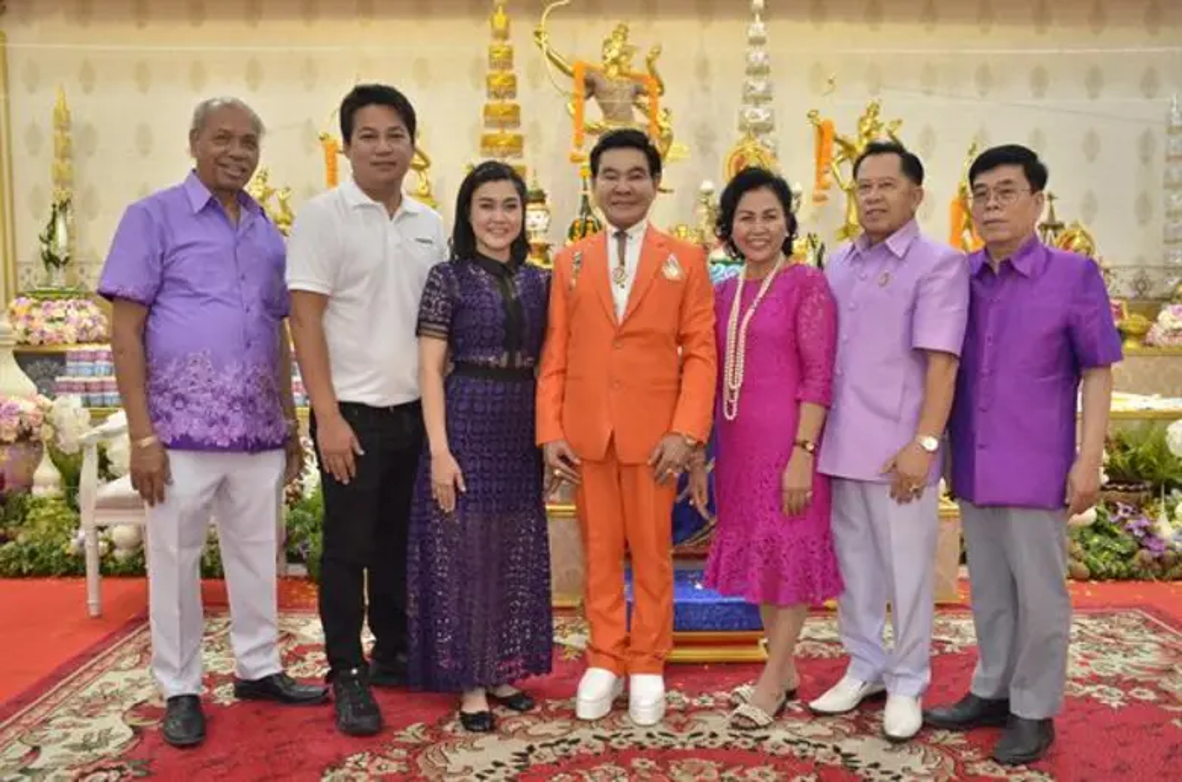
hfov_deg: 62.1
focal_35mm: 30
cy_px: 391
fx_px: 983
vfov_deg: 43.4
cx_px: 591
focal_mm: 20
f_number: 4.5
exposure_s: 1/125
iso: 1600
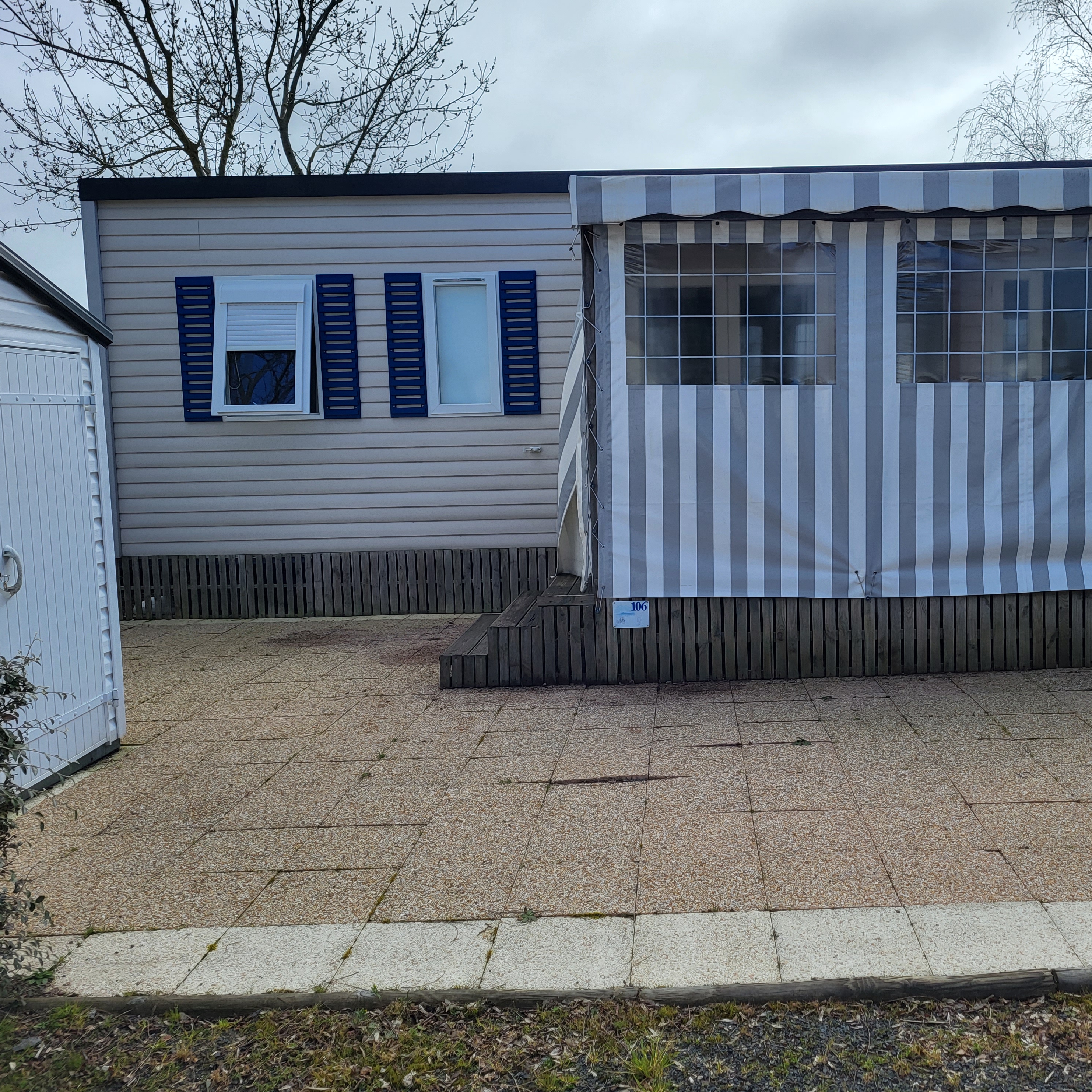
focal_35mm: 31
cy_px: 540
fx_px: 1106
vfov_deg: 52.5
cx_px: 682
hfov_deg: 52.0
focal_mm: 5.4
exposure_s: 1/2782
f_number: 1.8
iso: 40
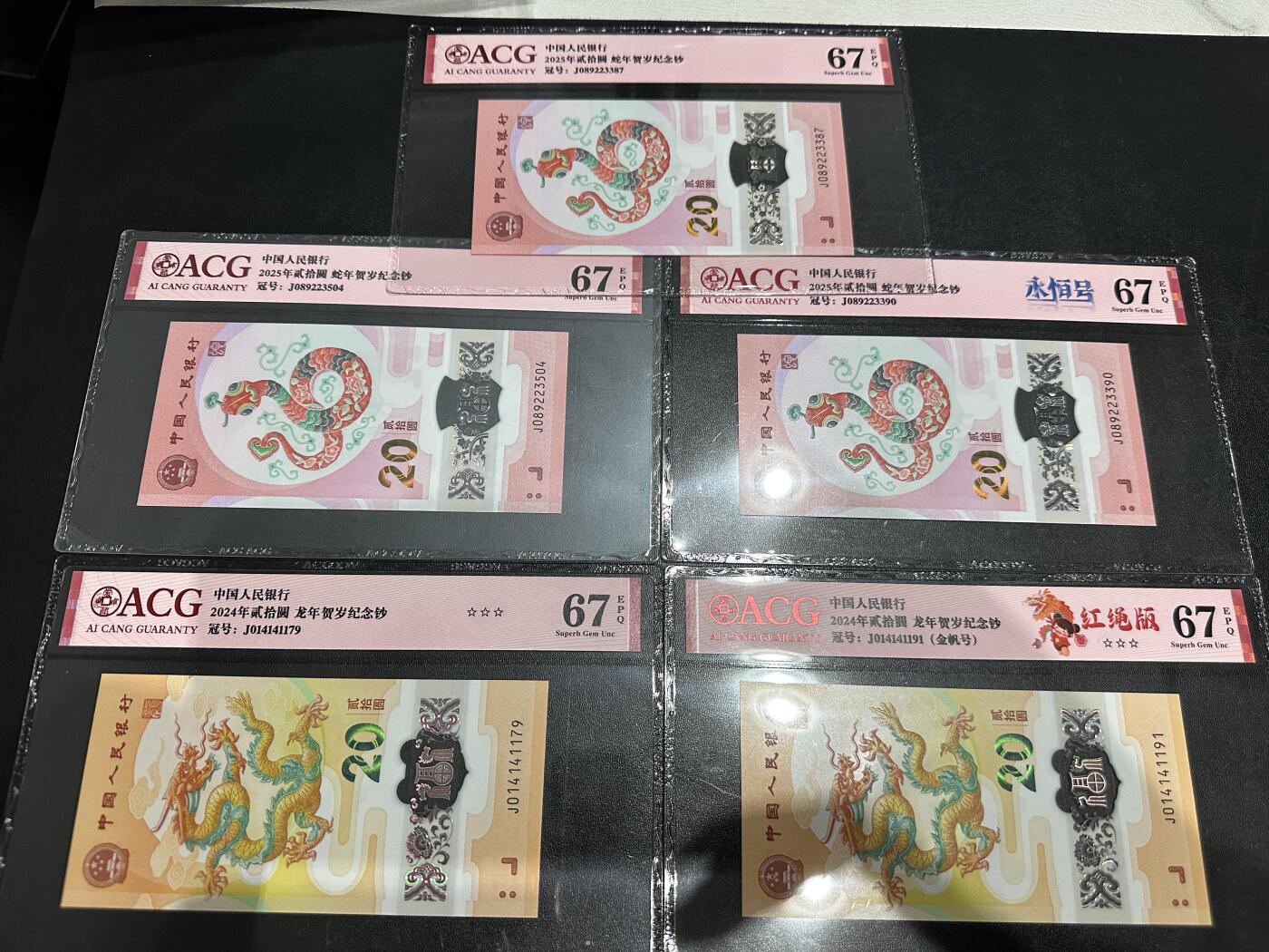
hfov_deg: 71.6
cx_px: 634
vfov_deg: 56.8
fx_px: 880
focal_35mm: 24
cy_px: 476
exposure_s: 1/100
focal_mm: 6.86
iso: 200
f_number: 1.78
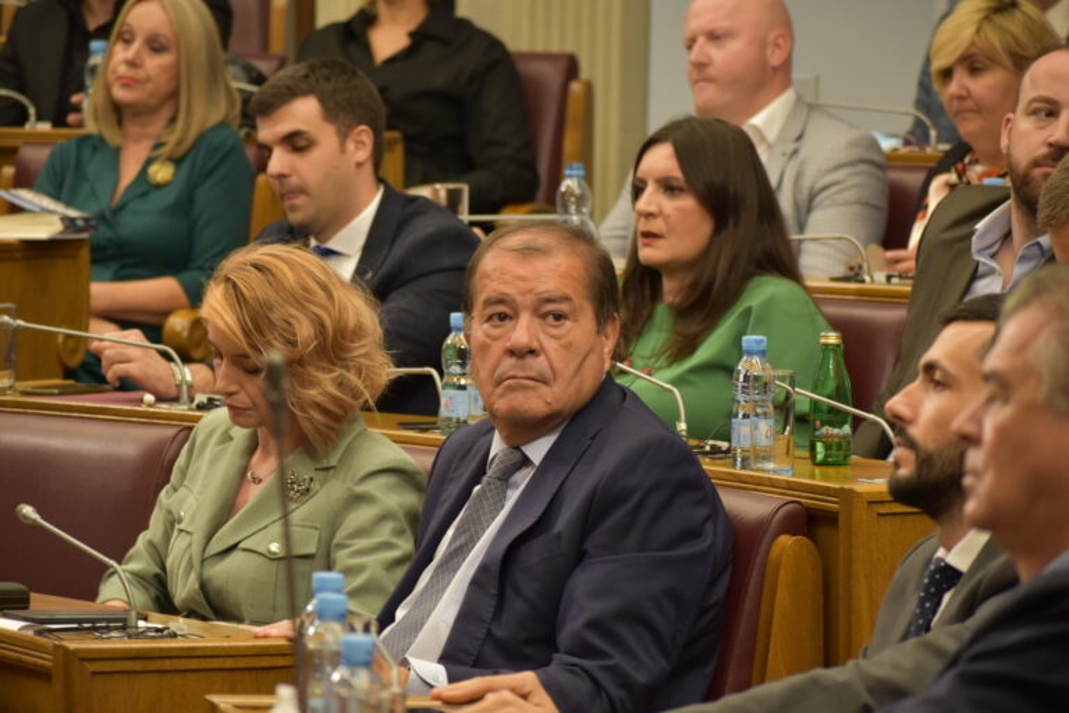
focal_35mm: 195
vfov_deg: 7.0
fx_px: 5790
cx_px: 534
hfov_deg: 10.5
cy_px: 356
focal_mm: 130
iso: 640
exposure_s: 1/60
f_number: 4.8
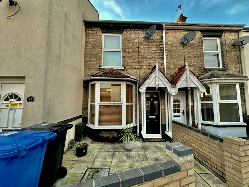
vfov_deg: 85.7
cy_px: 94
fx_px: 101
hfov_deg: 102.1
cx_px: 124
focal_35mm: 14
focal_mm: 2.22
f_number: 2.2
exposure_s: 1/99
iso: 125
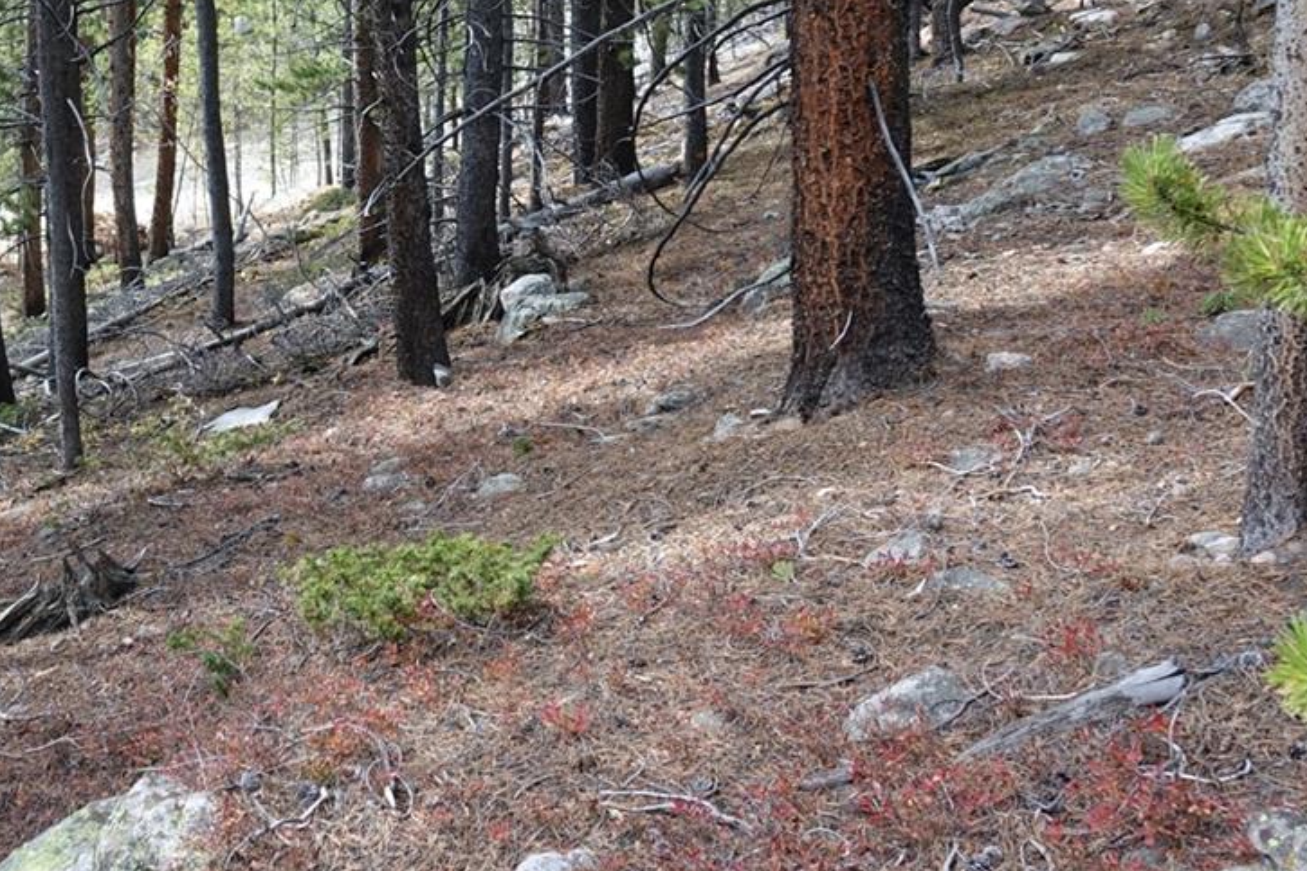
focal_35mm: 53
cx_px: 137
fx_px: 1924
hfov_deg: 35.4
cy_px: 135
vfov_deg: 24.9
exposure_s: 1/100
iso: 100
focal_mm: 8.8
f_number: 2.4
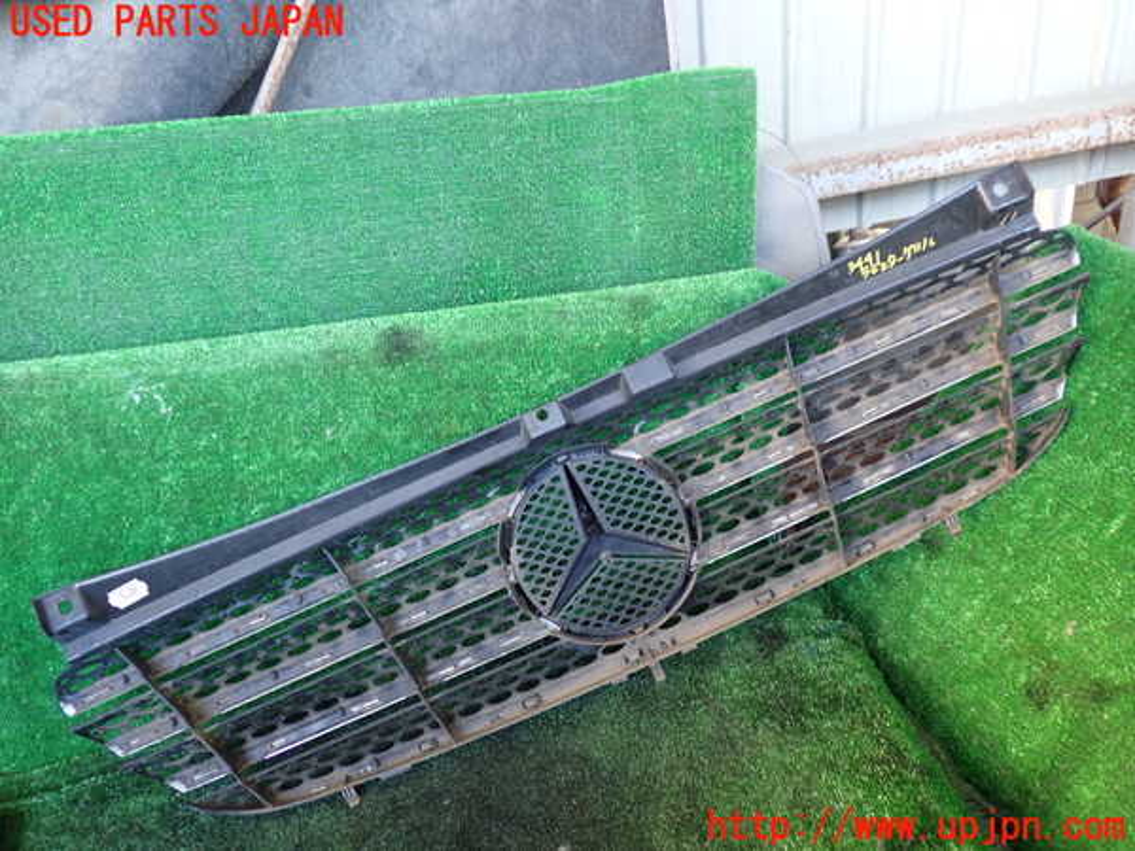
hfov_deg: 60.0
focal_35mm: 30
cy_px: 426
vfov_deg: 46.8
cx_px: 568
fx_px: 984
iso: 200
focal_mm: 5.4
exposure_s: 1/50
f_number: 2.3
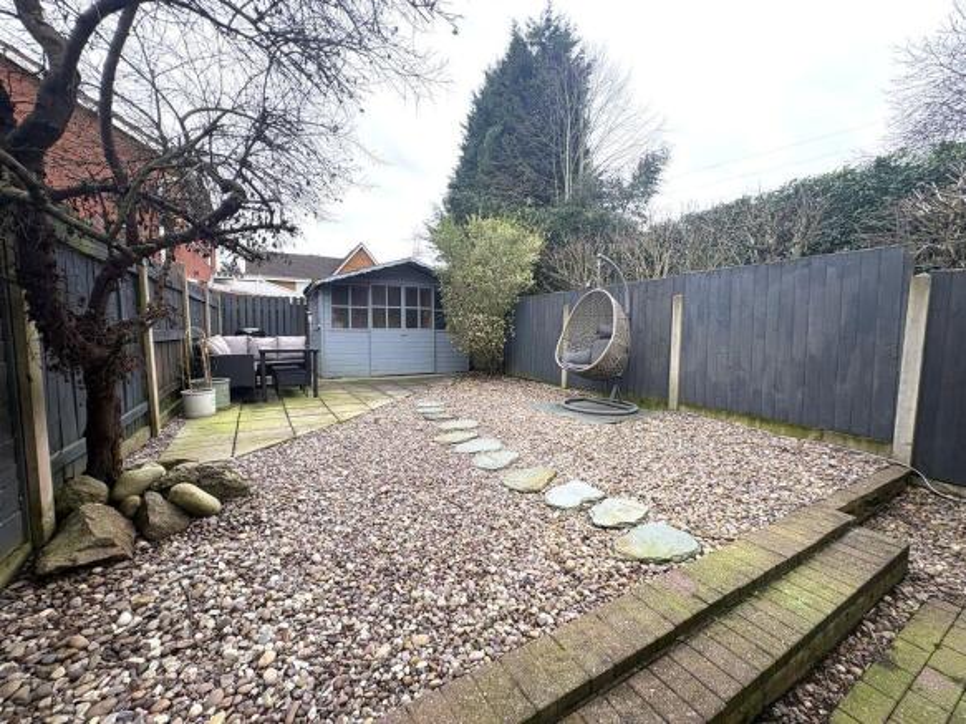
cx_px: 483
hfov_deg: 102.1
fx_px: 391
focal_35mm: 14
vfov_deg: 85.7
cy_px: 362
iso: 64
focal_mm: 2.22
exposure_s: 1/126
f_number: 2.2
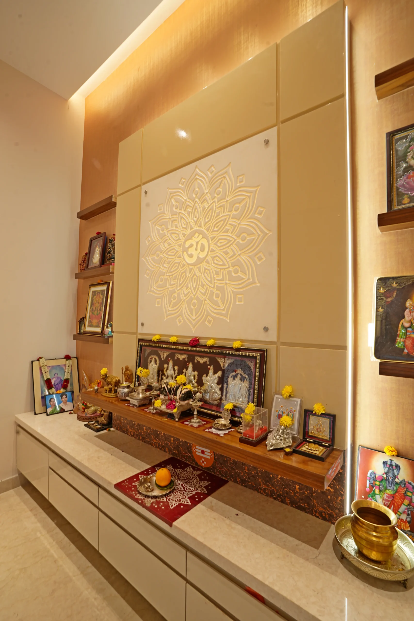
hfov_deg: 73.8
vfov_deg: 96.7
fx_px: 276
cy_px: 310
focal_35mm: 16
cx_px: 207
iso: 100
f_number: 11
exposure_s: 1/1.43
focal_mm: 16
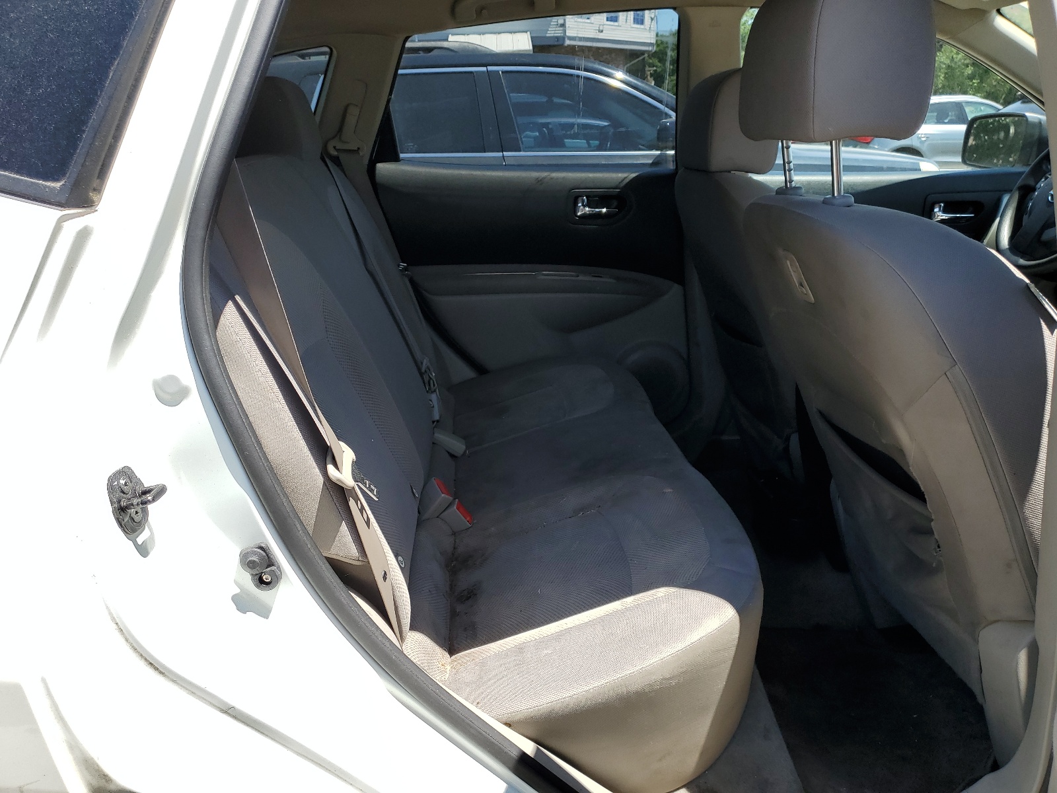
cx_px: 528
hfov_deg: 67.3
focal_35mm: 26
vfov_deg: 53.1
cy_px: 396
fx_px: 794
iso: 50
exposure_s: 1/1250
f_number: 1.5
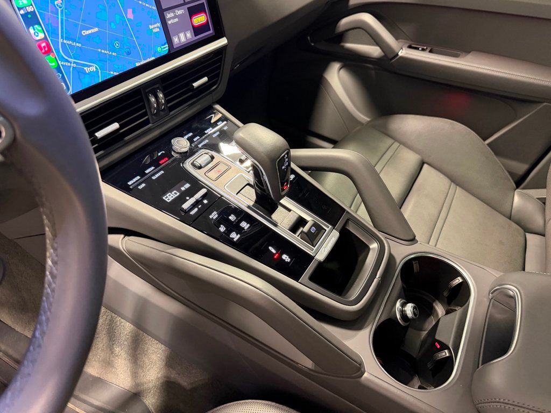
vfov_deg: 56.8
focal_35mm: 24
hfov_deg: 71.6
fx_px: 382
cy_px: 206
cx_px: 276
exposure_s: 1/60
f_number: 1.78
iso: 500
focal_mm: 6.76
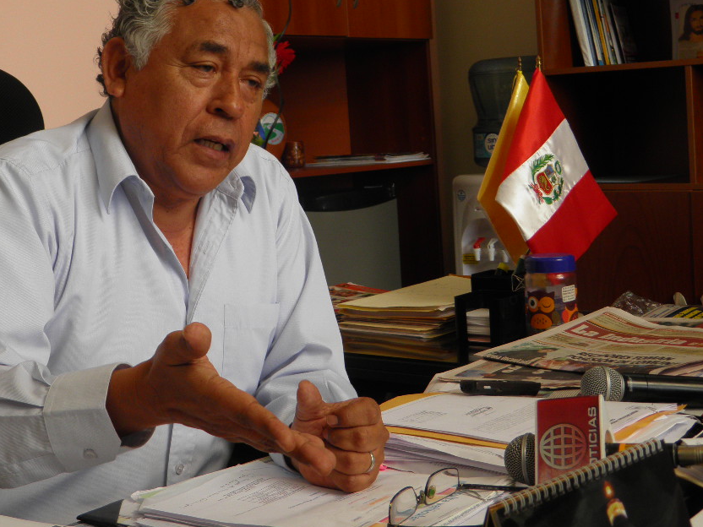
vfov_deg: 24.3
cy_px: 173
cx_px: 213
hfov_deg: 31.8
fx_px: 1219
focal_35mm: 60
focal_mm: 7.1
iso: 50
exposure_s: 1/60
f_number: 3.2
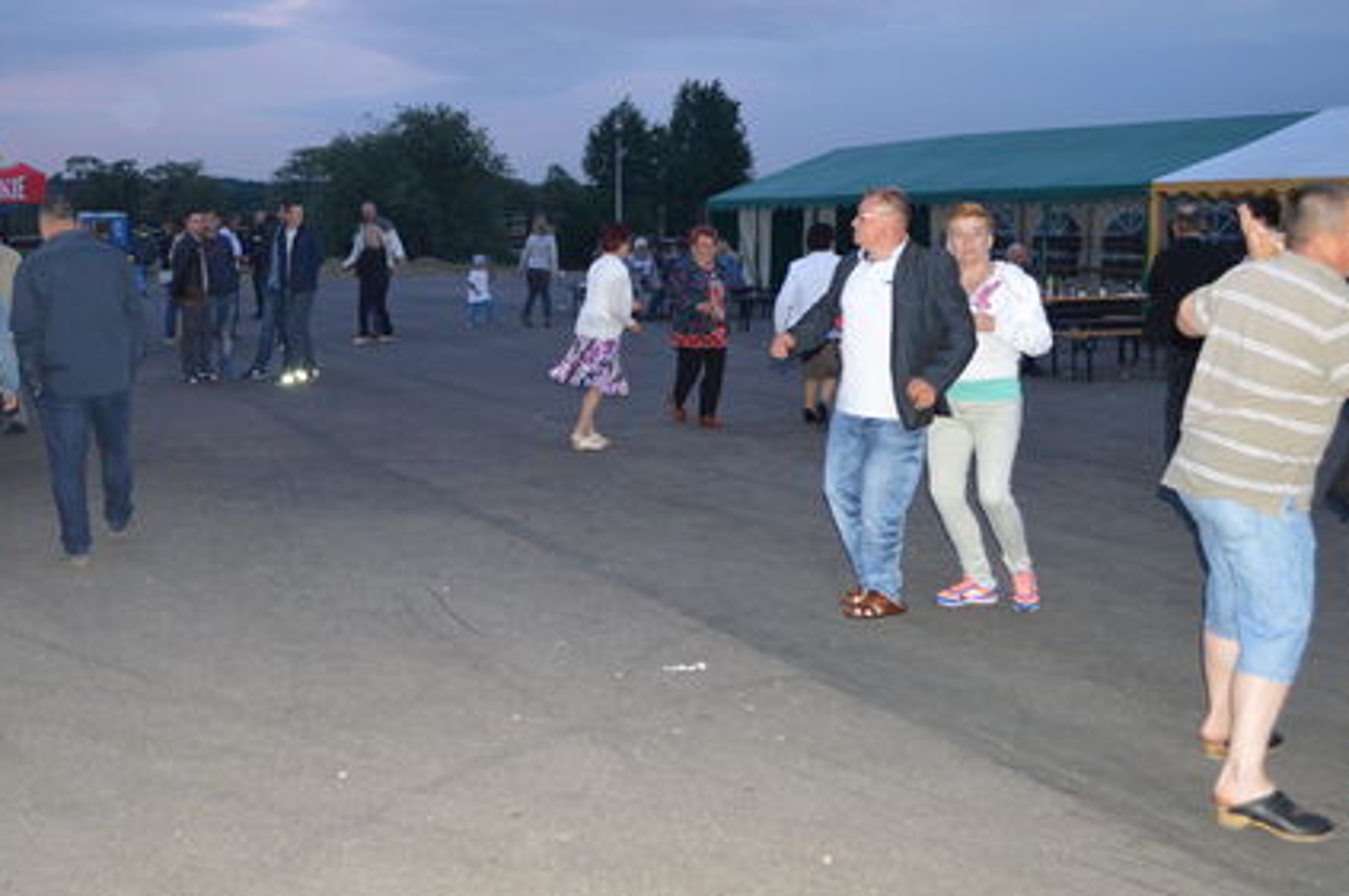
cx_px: 526
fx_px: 1609
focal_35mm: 43
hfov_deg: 45.2
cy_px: 362
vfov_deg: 31.0
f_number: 3.8
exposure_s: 1/60
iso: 1100
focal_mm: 20
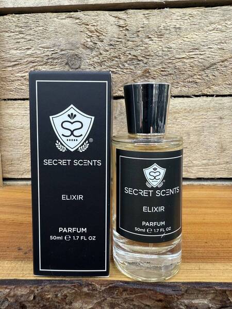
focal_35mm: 24
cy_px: 154
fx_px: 214
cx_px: 116
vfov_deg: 71.6
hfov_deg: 56.8
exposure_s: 1/100
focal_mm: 2.22
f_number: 2.2
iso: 160
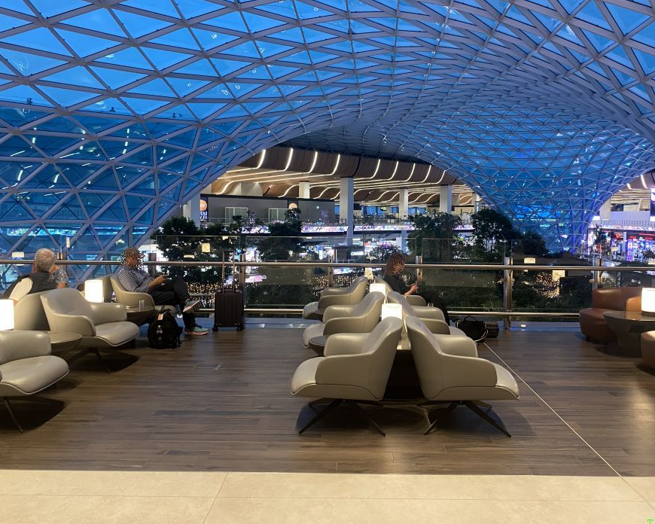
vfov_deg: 51.5
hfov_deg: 62.2
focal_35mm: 28
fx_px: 543
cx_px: 348
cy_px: 258
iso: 200
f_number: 1.8
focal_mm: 4.25
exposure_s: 1/49
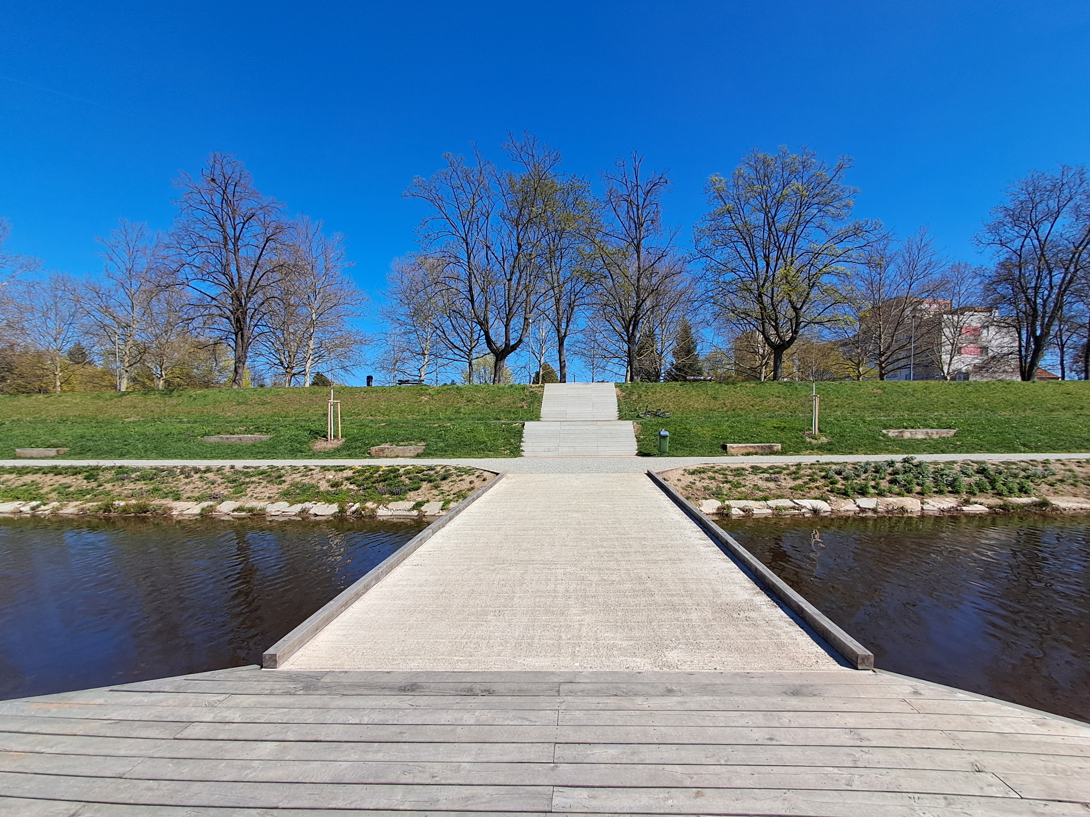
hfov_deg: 94.5
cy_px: 408
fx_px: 504
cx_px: 545
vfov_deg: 78.1
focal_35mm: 16
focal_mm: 1.64
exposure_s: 1/1122
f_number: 2.2
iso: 40
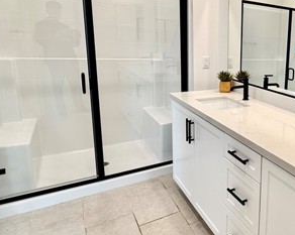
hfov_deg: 49.9
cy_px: 91
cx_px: 283
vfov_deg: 48.1
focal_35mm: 30
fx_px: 262
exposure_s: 1/120
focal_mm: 2.22
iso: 80
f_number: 2.2
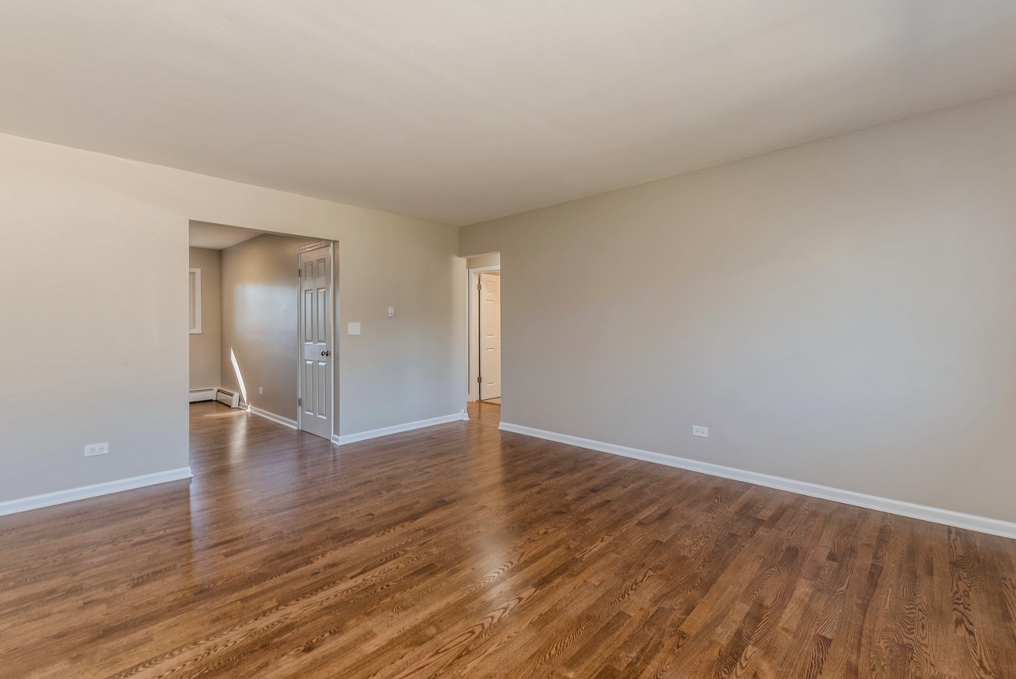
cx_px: 532
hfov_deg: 100.3
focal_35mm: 15
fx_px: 424
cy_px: 338
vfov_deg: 77.4
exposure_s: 1/15
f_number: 9
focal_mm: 12
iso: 200
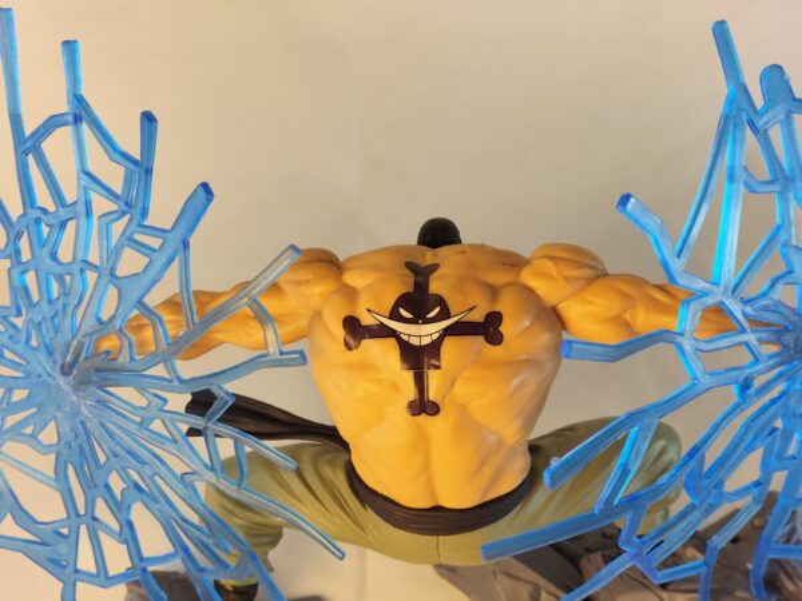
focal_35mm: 50
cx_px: 401
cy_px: 300
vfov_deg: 29.1
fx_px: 1158
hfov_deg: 38.2
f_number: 2
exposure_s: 1/100
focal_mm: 7.1
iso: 64
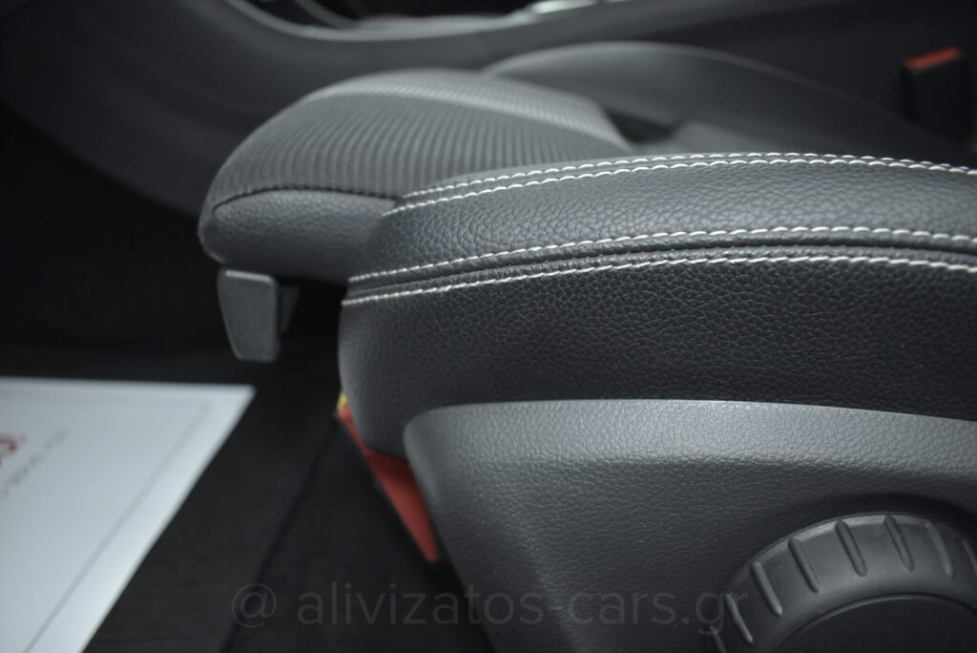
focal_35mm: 27
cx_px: 488
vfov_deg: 48.0
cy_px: 326
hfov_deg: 67.4
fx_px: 733
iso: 1600
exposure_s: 1/80
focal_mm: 18
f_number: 3.5
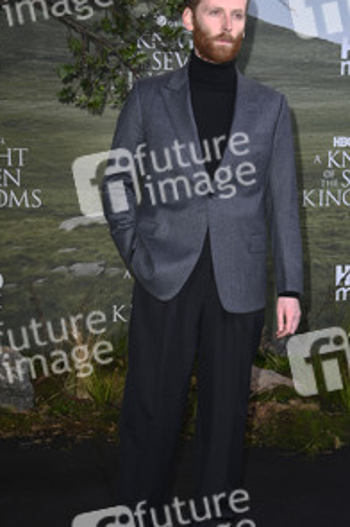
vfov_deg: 26.7
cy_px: 264
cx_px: 216
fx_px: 1111
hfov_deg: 17.9
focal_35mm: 76
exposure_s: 1/250
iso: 640
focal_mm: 56
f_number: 5.6
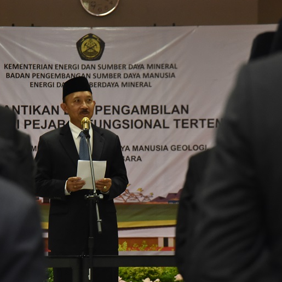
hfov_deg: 8.8
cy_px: 164
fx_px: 1825
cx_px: 99
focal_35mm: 198
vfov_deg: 8.8
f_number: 5.6
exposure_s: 1/80
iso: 3200
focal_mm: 120
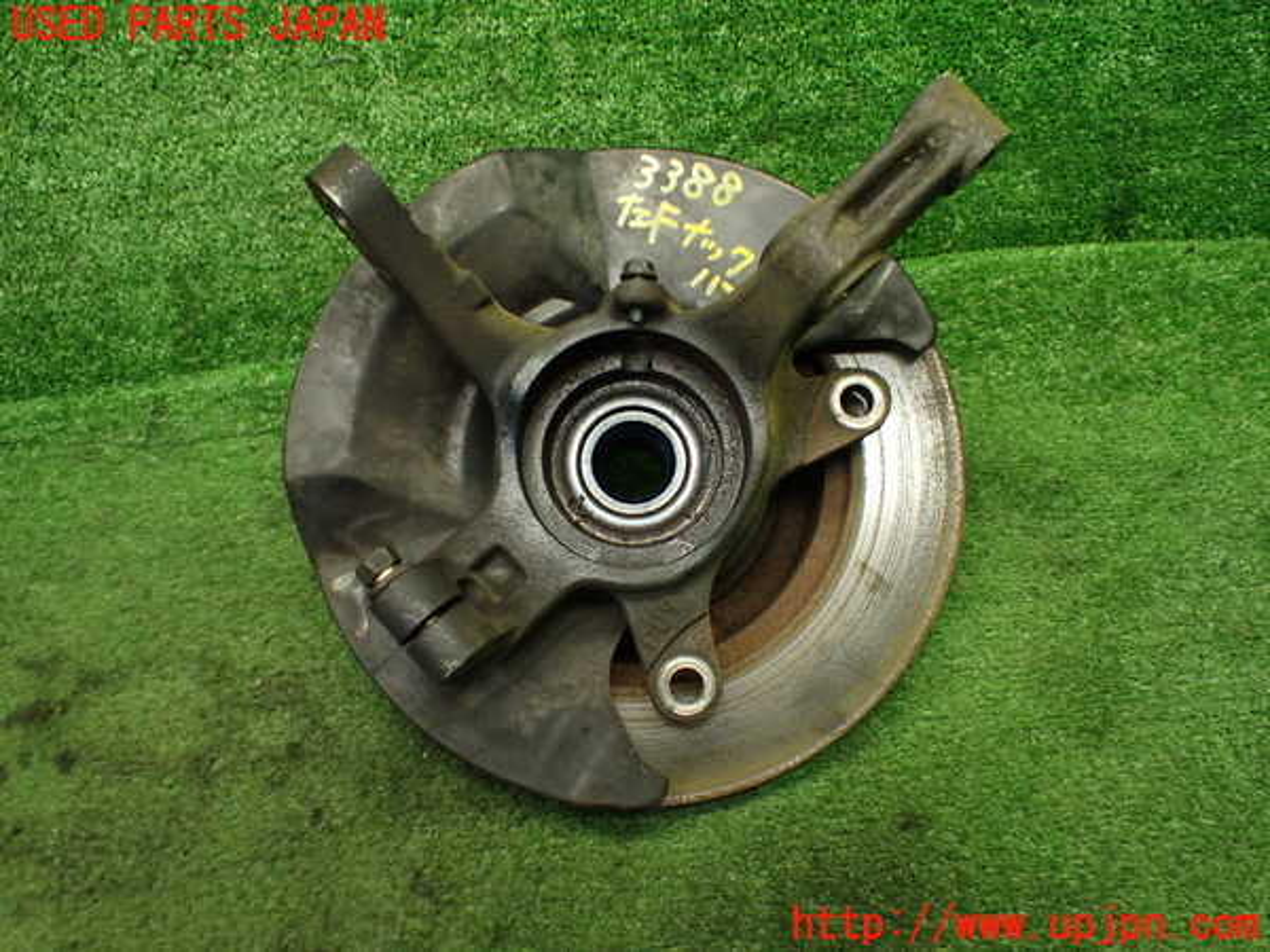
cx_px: 635
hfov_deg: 60.0
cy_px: 476
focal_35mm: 30
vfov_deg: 46.8
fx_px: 1101
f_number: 2.3
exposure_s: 1/125
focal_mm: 5.4
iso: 640
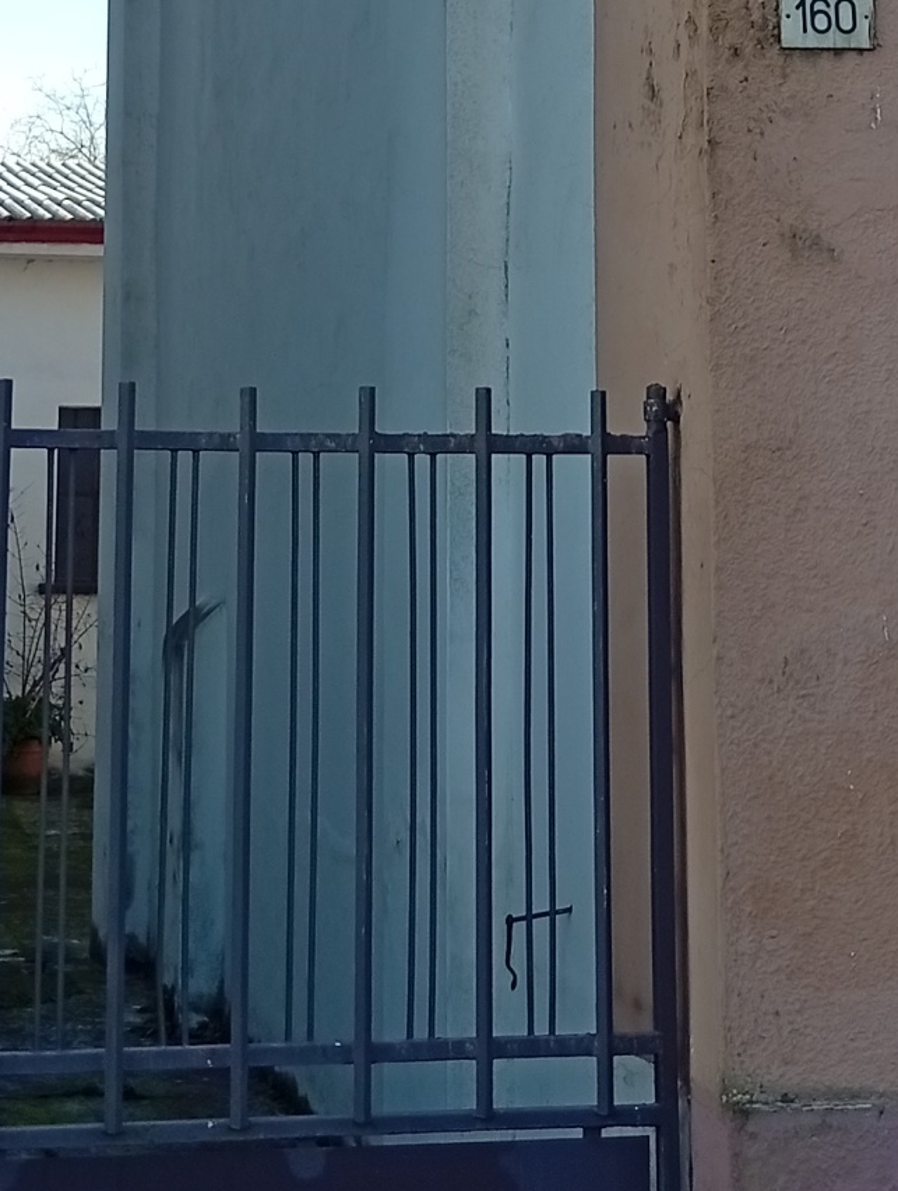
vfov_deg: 23.3
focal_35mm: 81
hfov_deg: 18.2
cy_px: 56
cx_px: 285
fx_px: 2793
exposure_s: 1/284
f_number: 1.8
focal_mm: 3.84
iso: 51
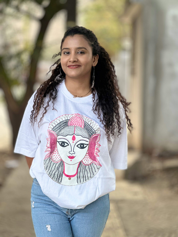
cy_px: 118
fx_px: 528
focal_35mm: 77
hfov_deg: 19.1
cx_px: 89
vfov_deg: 25.3
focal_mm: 9
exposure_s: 1/120
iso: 100
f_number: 2.8
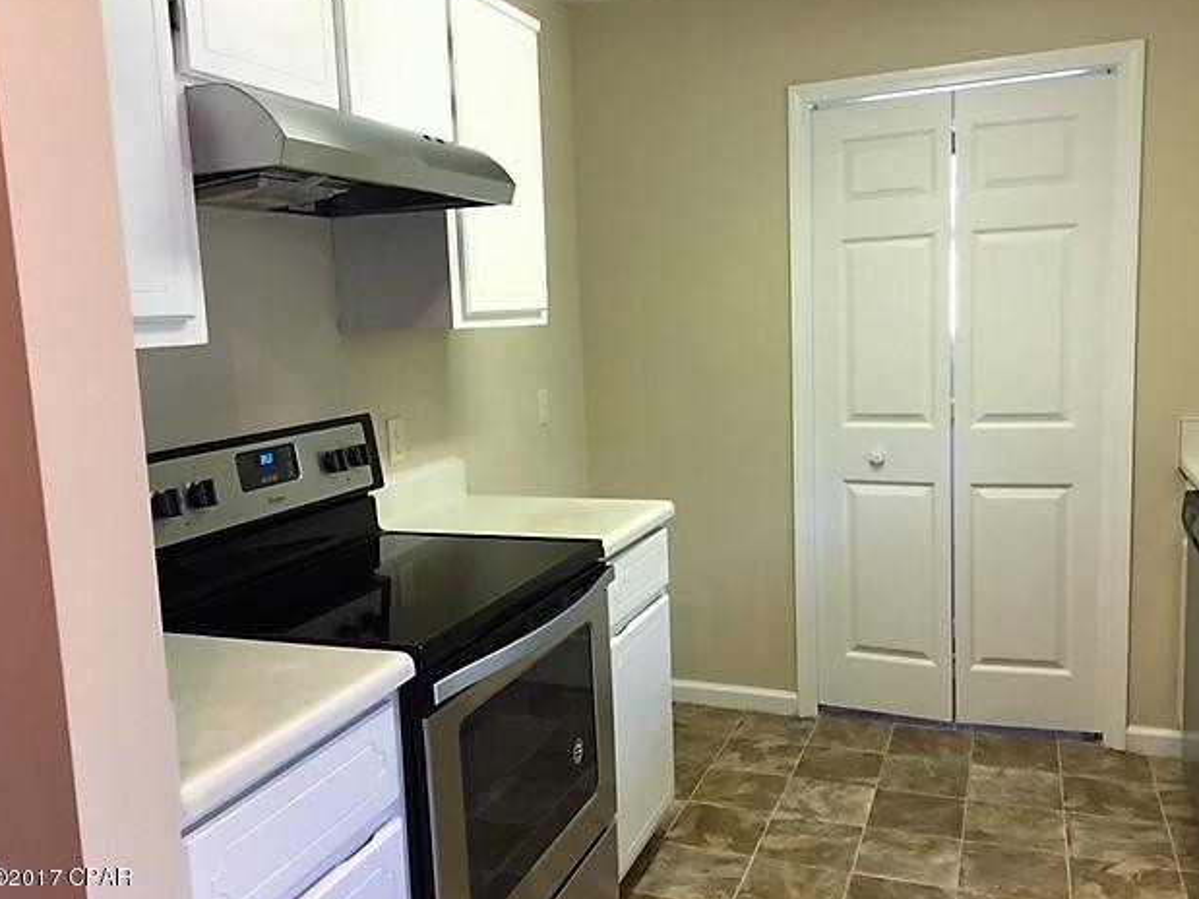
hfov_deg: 60.0
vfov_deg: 46.8
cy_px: 451
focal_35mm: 30
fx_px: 1039
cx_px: 599
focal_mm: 4.15
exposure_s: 1/30
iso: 100
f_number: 2.2
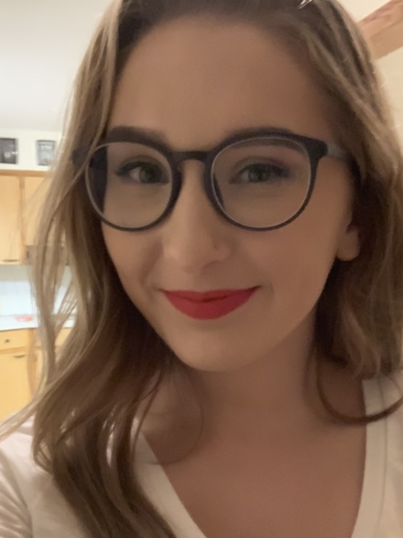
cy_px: 368
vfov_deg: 42.3
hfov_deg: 32.8
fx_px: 683
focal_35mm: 44
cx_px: 216
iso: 1250
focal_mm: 2.87
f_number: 2.2
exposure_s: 1/15
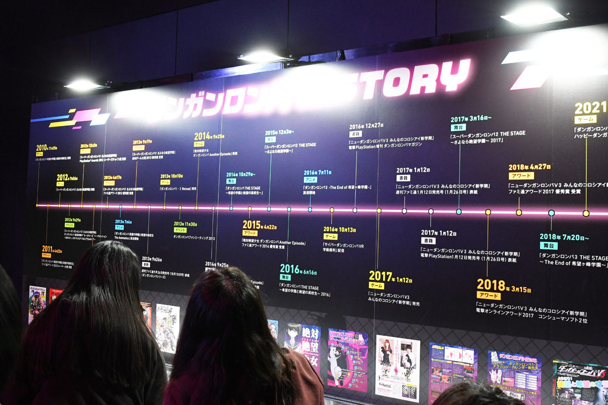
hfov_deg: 51.3
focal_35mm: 38
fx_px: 633
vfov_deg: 35.5
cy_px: 202
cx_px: 304
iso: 2500
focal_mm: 25
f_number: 8
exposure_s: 1/60
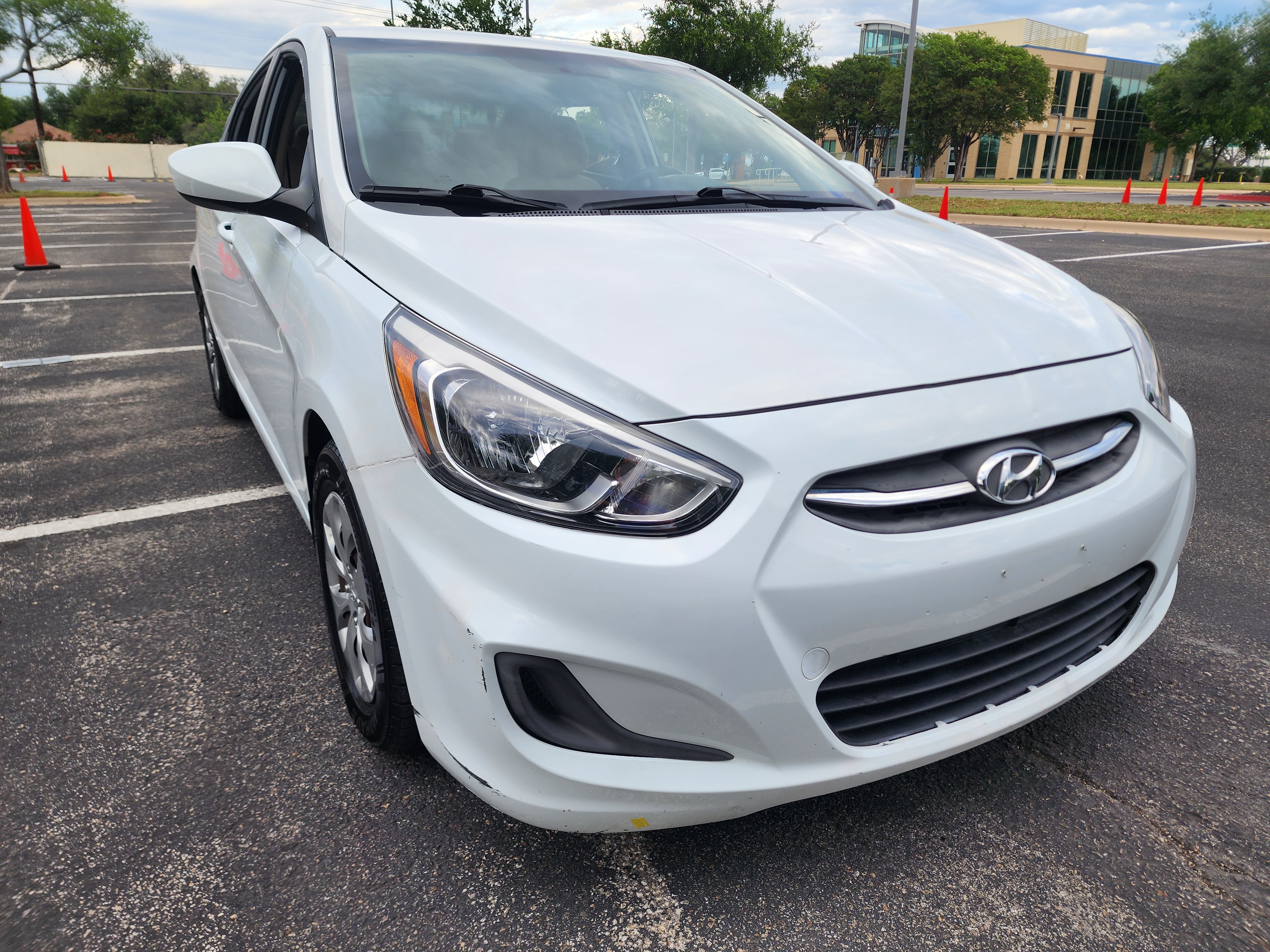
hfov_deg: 73.9
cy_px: 476
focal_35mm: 23
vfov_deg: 58.9
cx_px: 635
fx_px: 844
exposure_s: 1/184
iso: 12
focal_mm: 6.4
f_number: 1.8
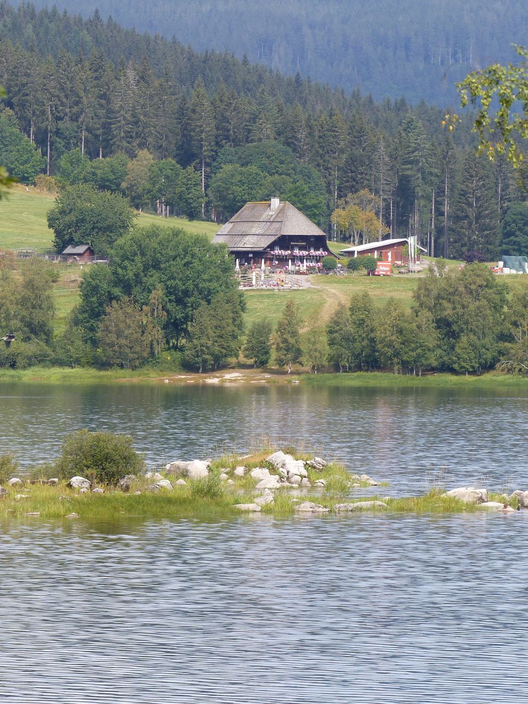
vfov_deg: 6.3
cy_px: 352
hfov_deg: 4.7
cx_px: 264
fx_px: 6366
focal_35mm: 313
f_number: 4
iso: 100
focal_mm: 51.2
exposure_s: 1/640
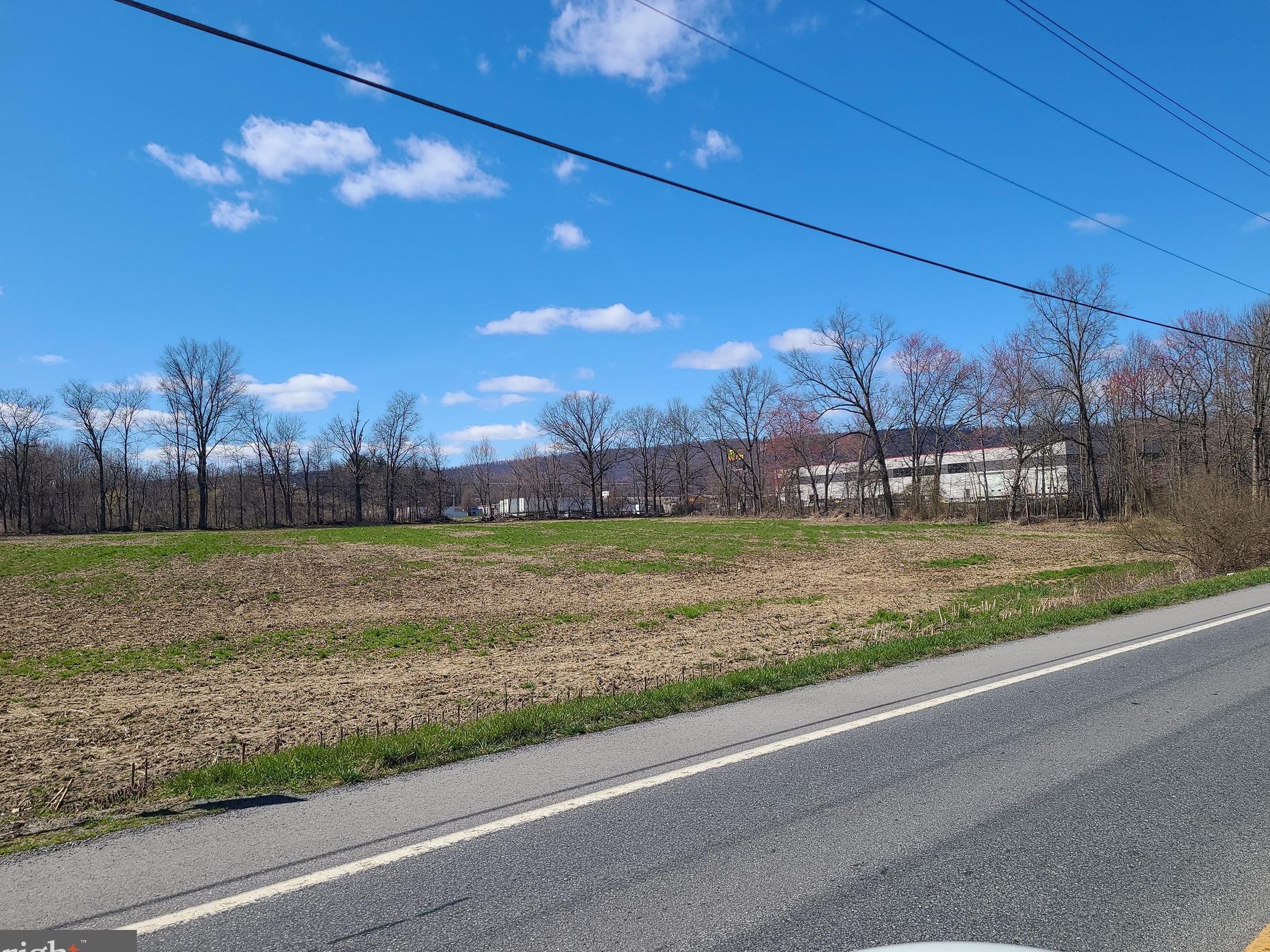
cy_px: 472
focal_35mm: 28
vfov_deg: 49.7
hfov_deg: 63.4
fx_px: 1027
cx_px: 654
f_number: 1.8
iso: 40
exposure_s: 1/2391
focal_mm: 5.4
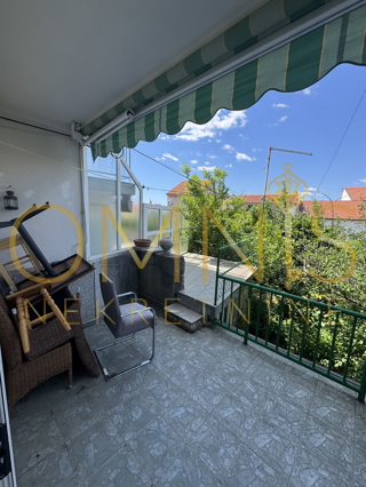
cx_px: 183
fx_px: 197
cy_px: 244
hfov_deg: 85.7
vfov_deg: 102.0
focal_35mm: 14
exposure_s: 1/1078
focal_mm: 2.22
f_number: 2.2
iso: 40
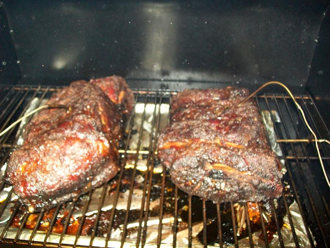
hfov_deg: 51.4
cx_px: 165
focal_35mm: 36
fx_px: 343
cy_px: 124
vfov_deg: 39.7
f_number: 2.7
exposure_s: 1/60
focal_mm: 6
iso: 160
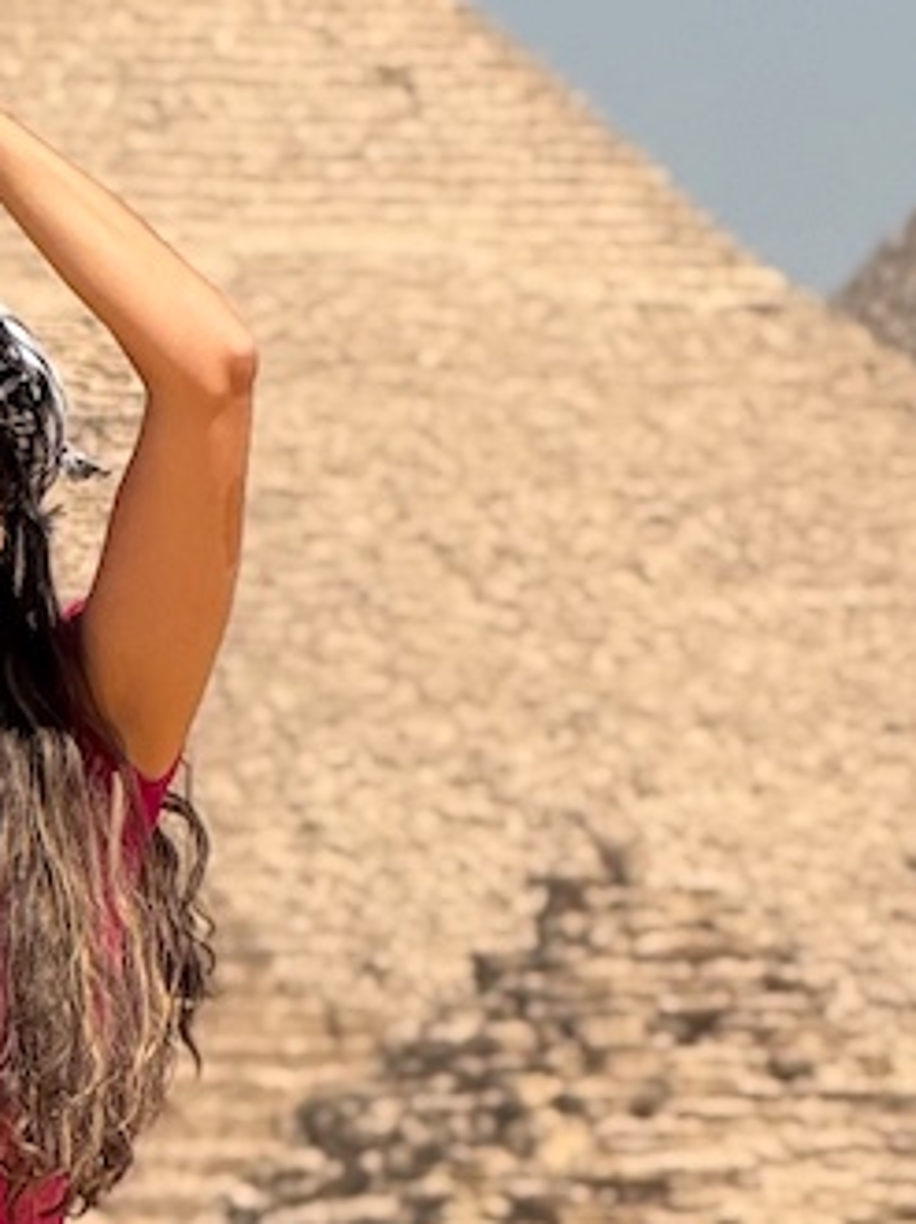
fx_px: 17134
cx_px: -108
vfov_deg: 4.1
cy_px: 1374
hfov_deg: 3.1
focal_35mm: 485
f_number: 2.8
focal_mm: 15.66
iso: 50
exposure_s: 1/1513
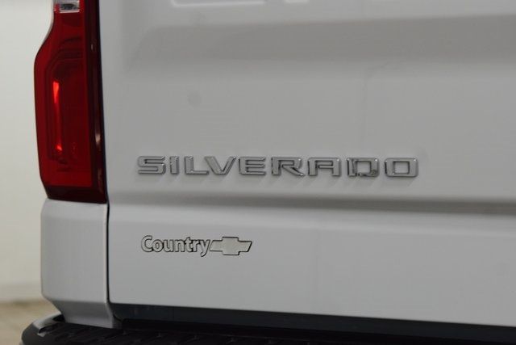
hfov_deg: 21.9
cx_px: 258
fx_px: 1333
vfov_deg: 14.7
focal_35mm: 93
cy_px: 172
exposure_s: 1/125
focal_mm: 62
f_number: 5.6
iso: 1600
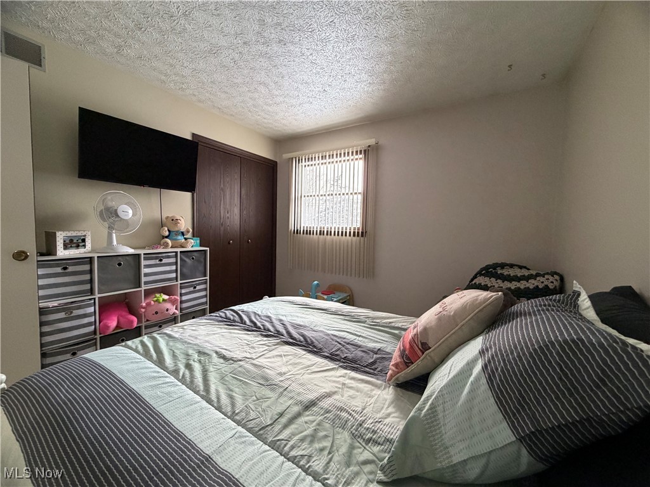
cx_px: 325
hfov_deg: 102.1
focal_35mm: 14
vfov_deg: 85.7
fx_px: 263
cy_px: 244
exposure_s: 1/75
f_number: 2.2
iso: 320
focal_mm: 2.22
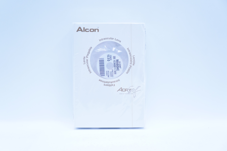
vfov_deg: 31.8
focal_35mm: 42
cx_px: 114
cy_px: 76
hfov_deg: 46.4
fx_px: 265
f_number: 4.5
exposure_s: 1/200
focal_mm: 28
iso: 800
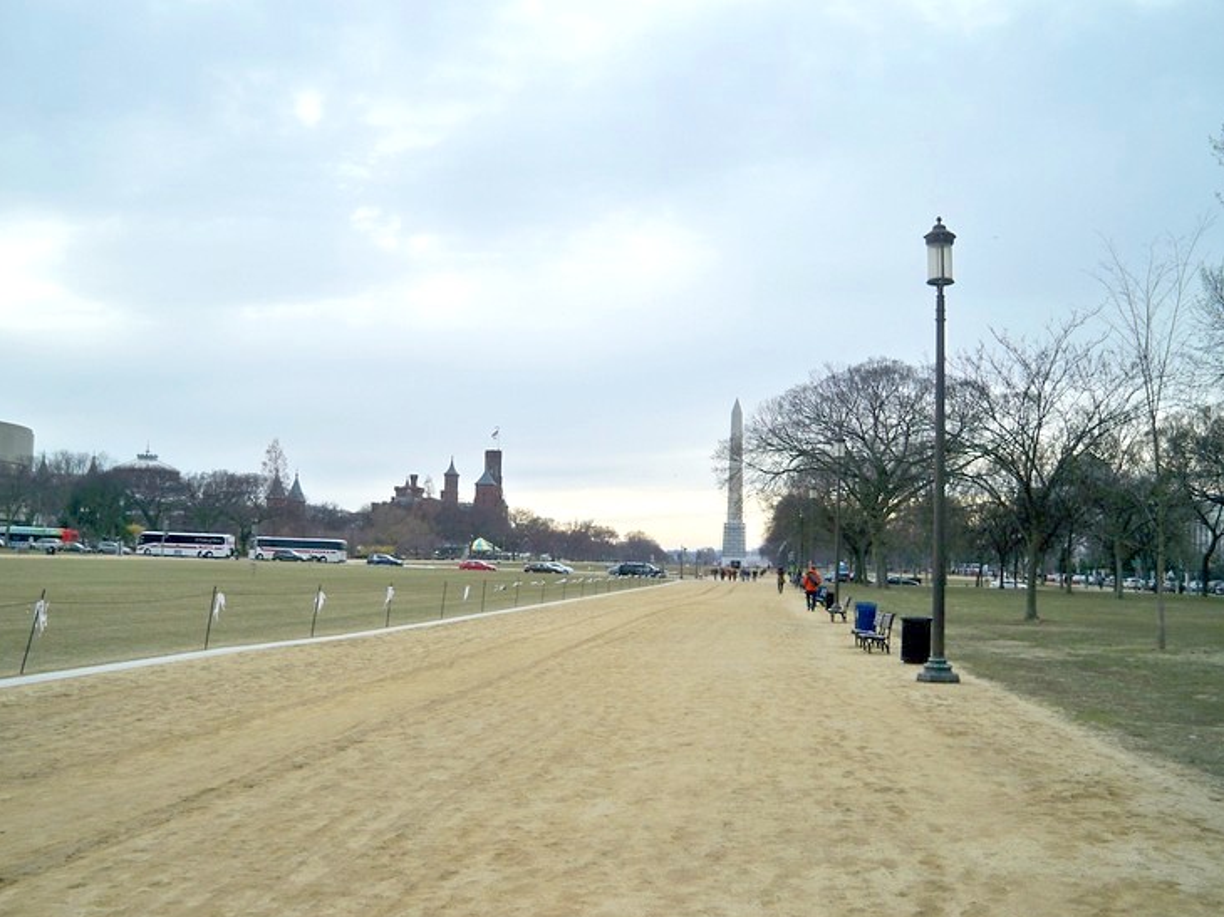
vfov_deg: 37.7
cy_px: 468
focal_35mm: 38
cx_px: 600
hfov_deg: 49.0
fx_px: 1343
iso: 80
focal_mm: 7.9
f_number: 3.1
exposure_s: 1/320
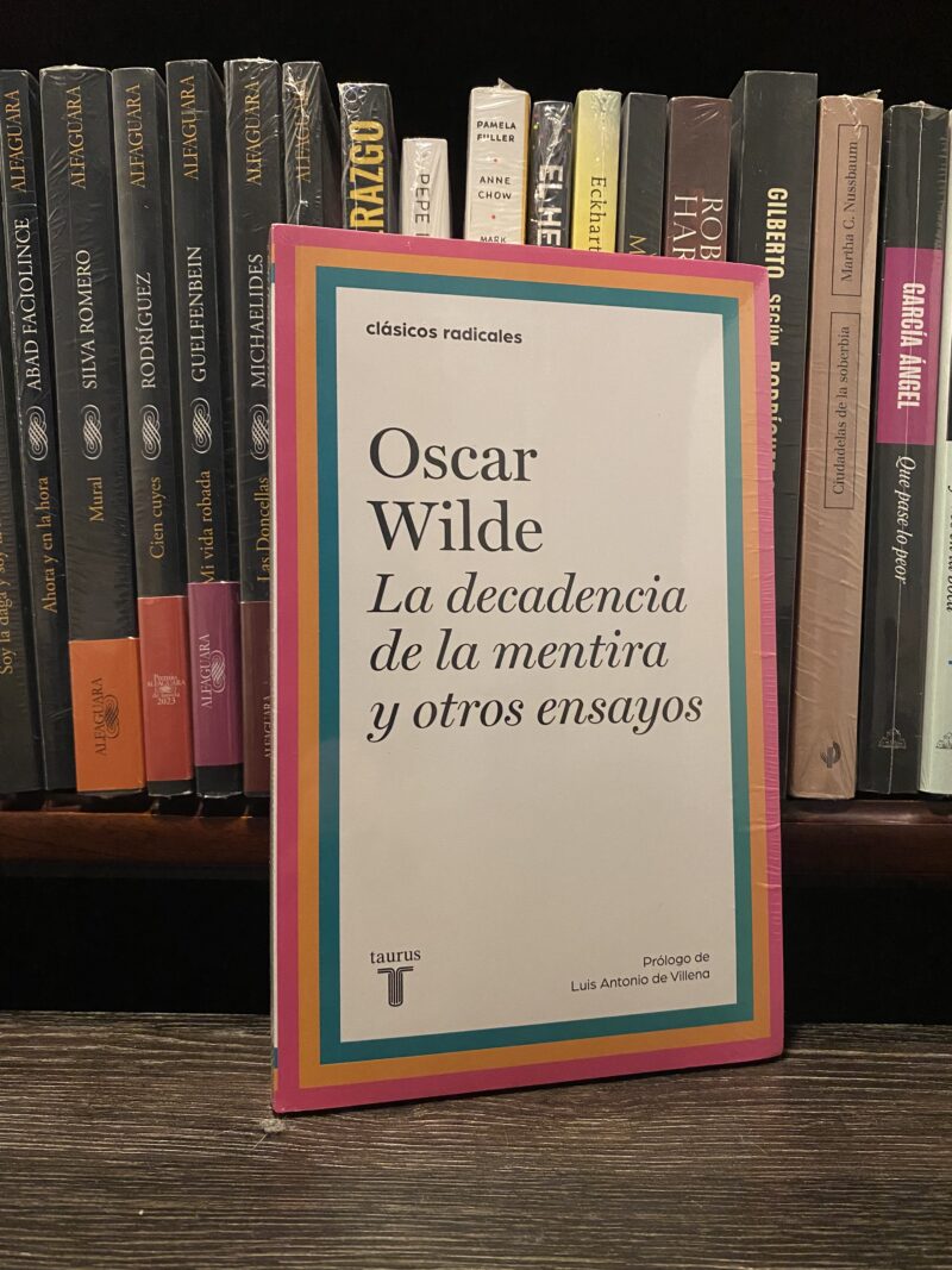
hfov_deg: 53.1
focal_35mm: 26
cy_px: 635
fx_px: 954
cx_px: 476
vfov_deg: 67.3
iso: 500
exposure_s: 1/40
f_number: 1.8
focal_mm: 4.25
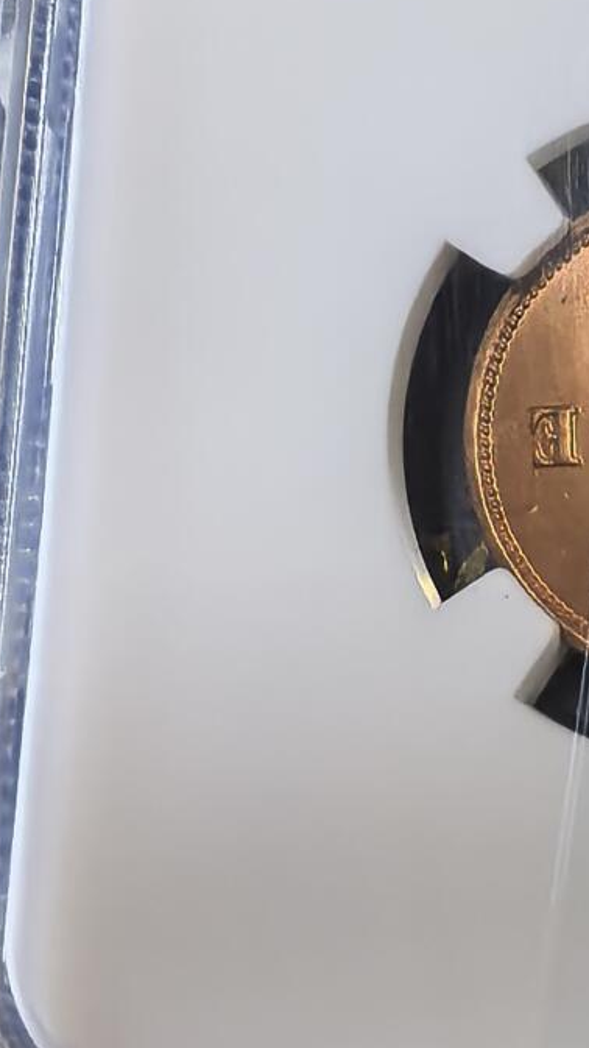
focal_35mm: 70
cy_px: 182
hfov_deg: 16.5
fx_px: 1944
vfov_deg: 29.3
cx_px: 703
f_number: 2.2
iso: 125
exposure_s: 1/50
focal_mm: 1.68
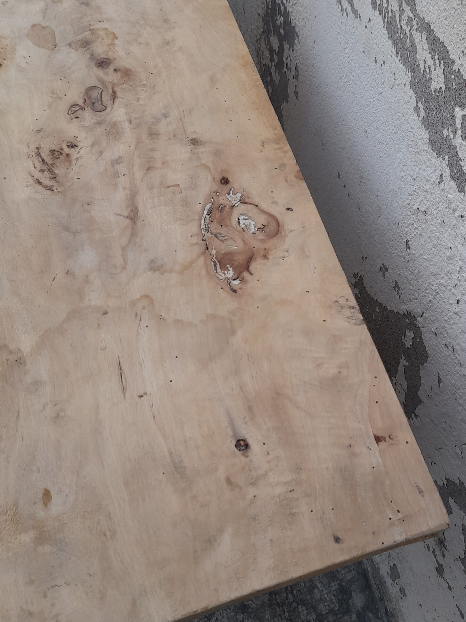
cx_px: 286
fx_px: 592
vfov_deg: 55.3
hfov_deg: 42.7
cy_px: 312
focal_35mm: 33
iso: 80
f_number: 2
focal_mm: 4.6
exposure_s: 1/60
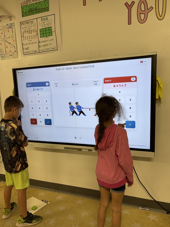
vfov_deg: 63.4
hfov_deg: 49.7
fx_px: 183
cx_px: 86
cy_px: 117
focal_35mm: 28
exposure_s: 1/120
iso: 80
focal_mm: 5.96
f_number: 1.6
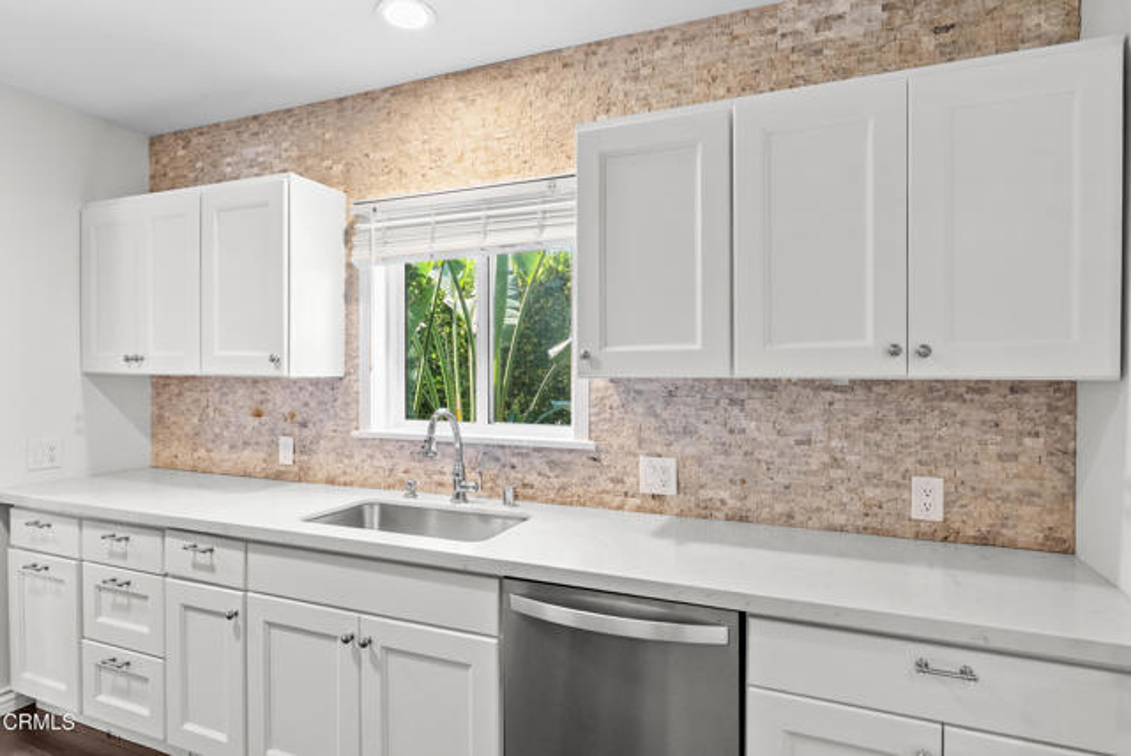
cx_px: 566
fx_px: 629
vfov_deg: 62.0
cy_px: 378
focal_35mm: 20
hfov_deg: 83.9
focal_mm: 20
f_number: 8
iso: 1600
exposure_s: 1/8
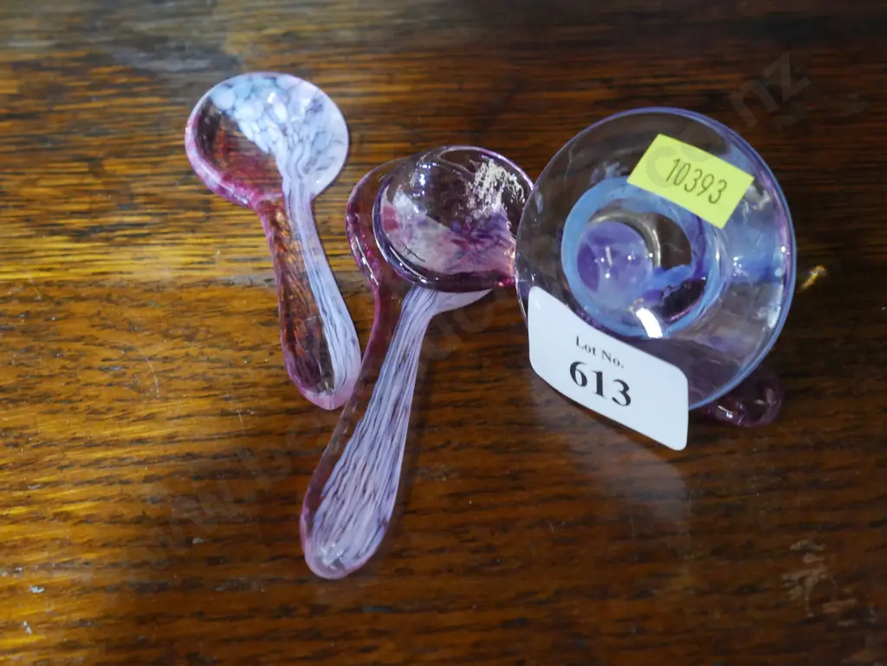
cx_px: 444
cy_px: 333
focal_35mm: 76
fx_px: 1948
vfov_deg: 19.4
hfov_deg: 25.6
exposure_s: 1/80
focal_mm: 38
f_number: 5.5
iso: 3200
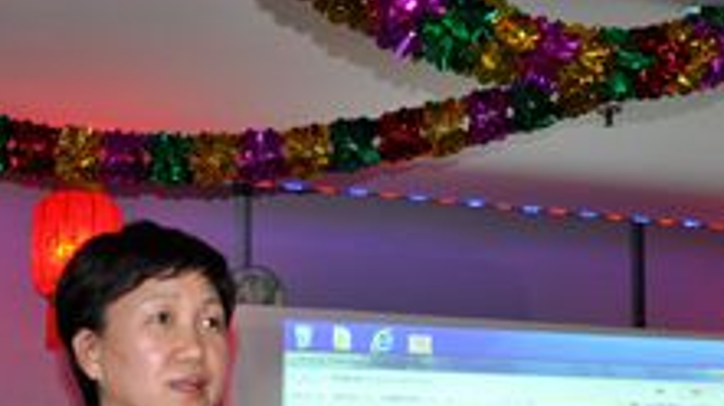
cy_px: 409
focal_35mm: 67
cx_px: 190
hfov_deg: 31.0
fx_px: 1285
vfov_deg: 17.5
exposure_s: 1/100
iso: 1000
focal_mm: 22
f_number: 4
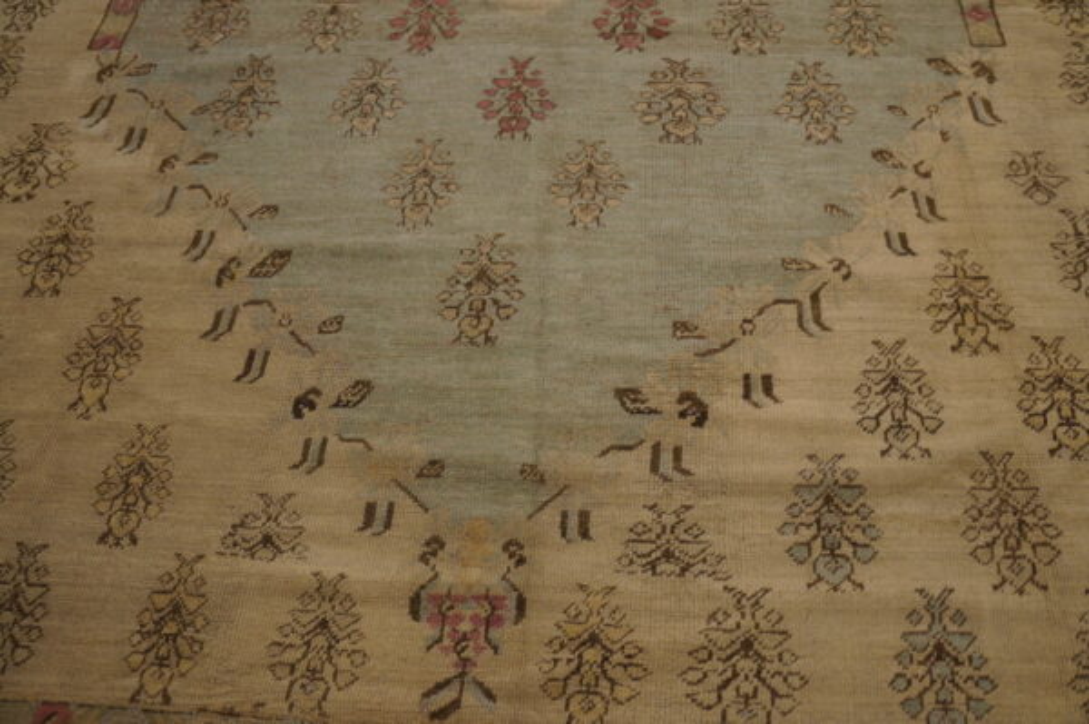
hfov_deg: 67.4
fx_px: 816
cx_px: 544
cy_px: 362
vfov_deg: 47.9
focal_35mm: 27
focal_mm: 18
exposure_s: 1/100
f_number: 4
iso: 640
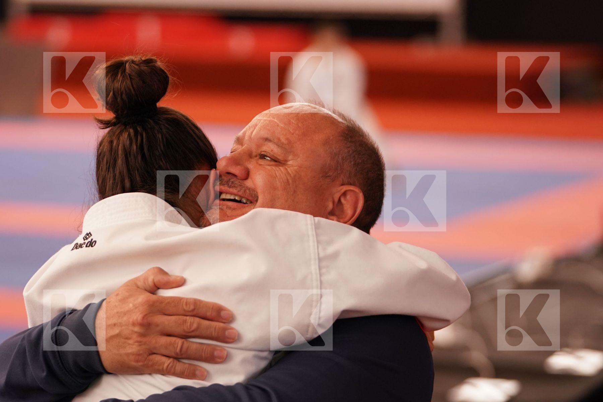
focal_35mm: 153
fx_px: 2563
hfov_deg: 13.4
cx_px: 302
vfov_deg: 9.0
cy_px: 201
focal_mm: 102
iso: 1250
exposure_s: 1/500
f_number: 2.8
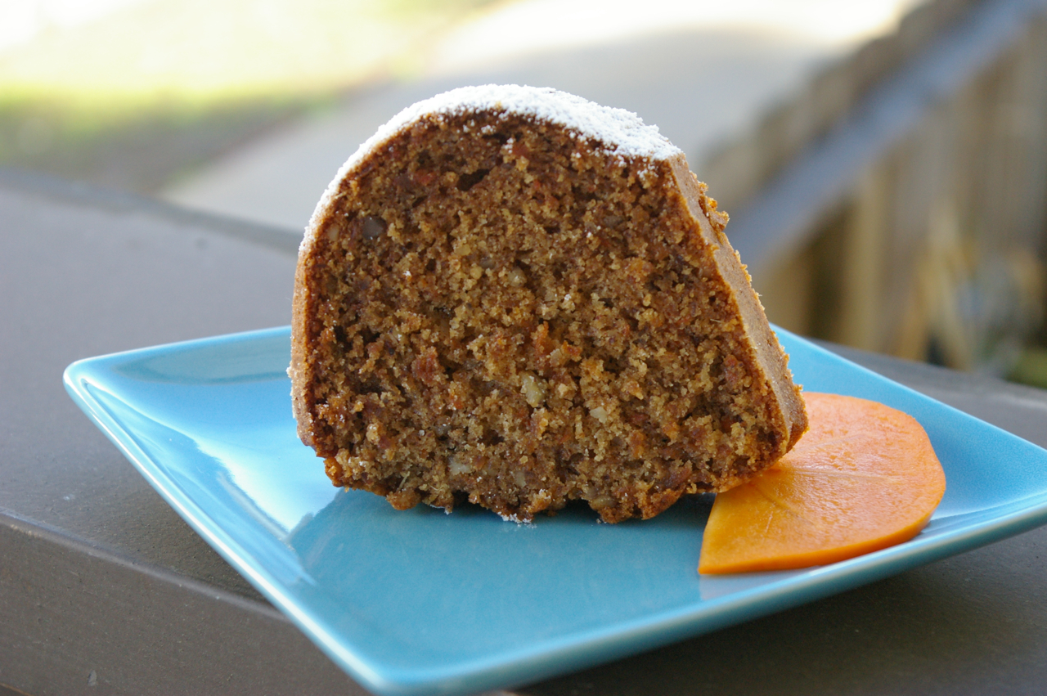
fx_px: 1874
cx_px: 524
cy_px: 348
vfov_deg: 21.0
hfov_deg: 31.2
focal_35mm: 64
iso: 800
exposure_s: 1/125
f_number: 6.7
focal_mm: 43
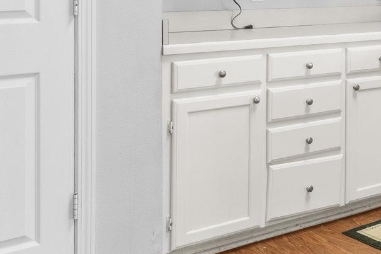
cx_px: 449
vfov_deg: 21.0
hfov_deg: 28.5
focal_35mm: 62
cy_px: -12
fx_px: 656
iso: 200
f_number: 9
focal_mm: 10
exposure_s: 1.3
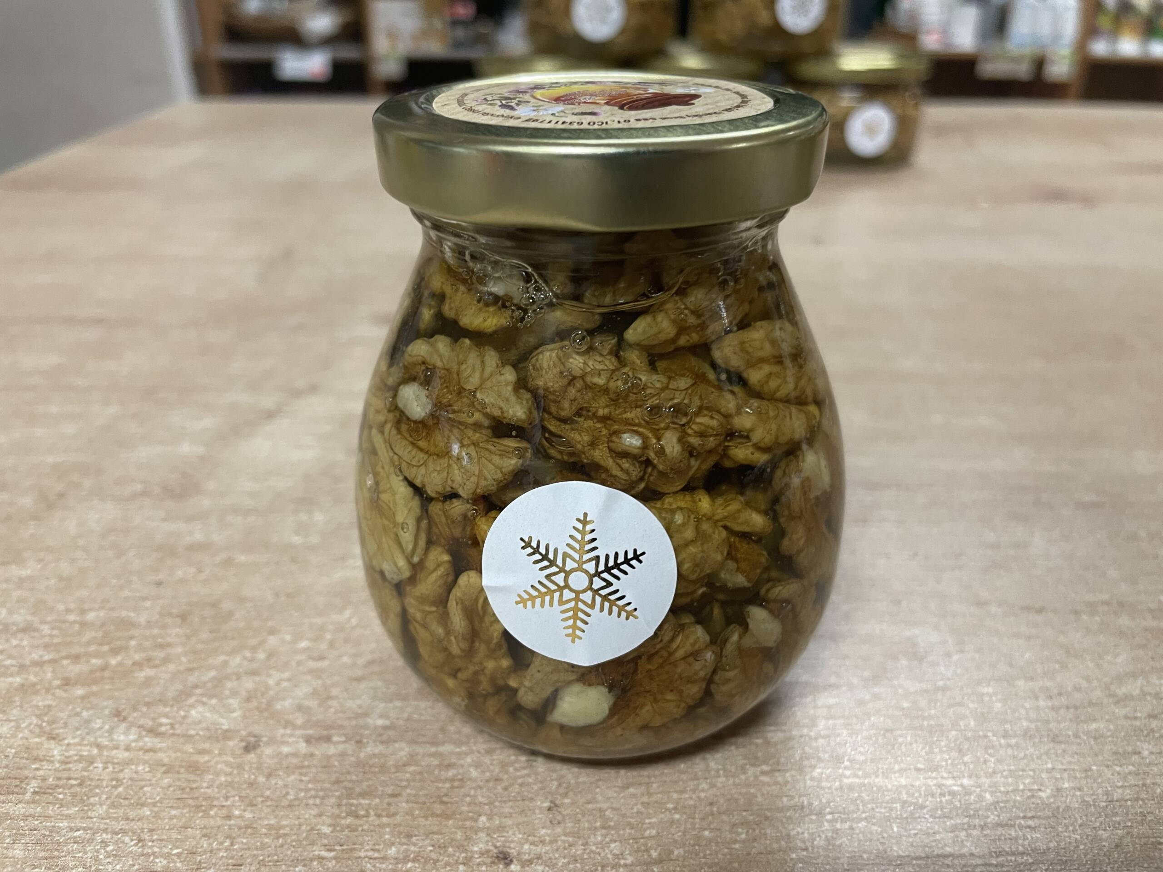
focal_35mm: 26
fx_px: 874
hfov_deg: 67.3
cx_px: 582
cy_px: 436
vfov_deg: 53.1
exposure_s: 1/50
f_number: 1.6
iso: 160
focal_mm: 4.2
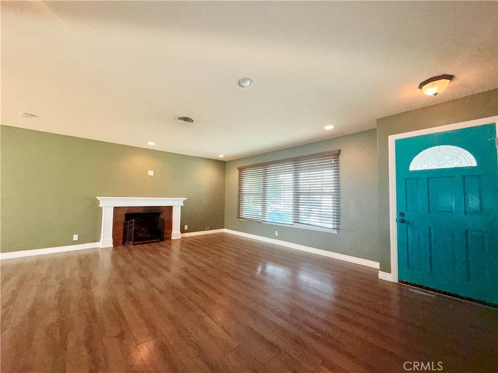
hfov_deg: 102.1
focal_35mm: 14
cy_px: 186
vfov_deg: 85.7
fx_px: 201
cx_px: 249
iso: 125
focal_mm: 2.22
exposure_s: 1/120
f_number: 2.2
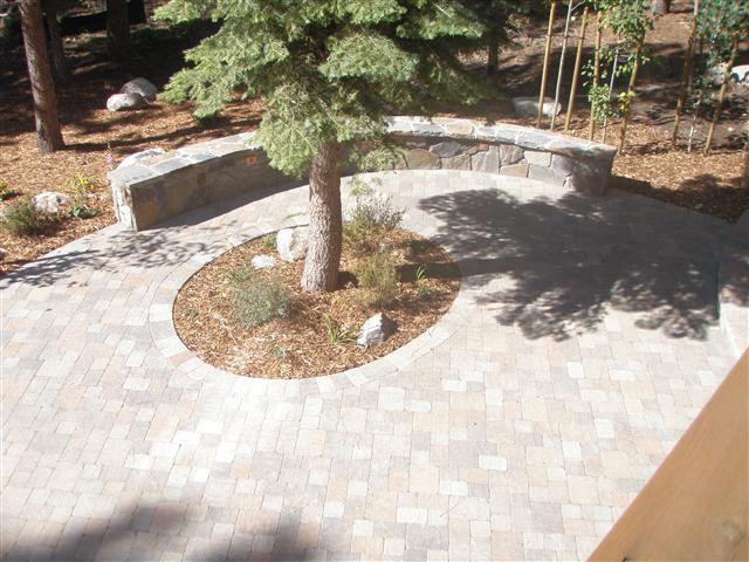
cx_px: 374
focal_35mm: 38
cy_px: 281
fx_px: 822
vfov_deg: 37.7
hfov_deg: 49.0
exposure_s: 1/640
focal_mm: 6.7
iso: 80
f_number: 3.5
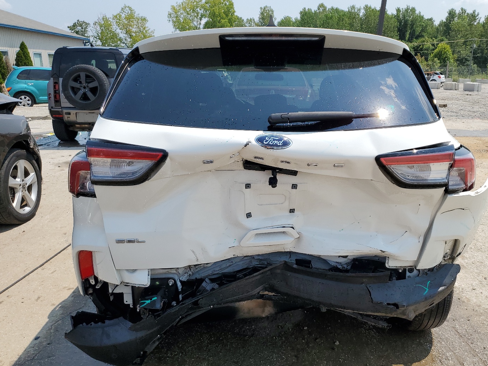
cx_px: 271
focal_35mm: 30
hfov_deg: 59.8
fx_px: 423
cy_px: 190
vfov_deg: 46.8
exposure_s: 1/3333
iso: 50
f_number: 1.5
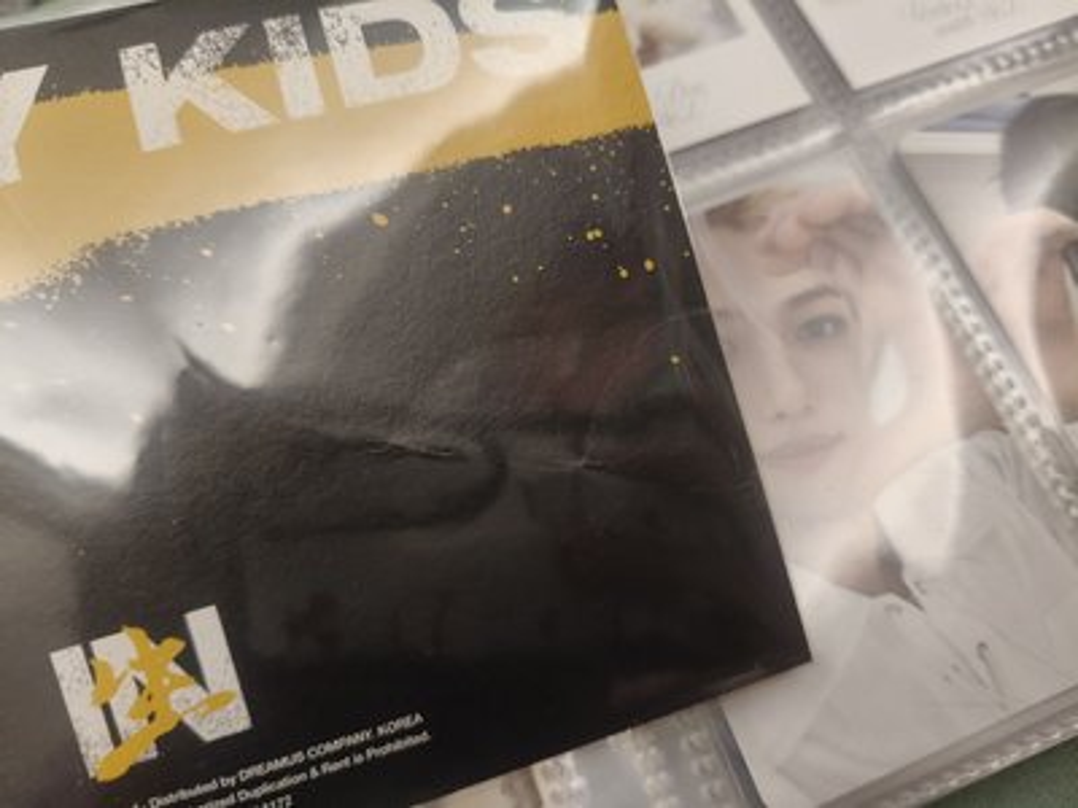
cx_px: 539
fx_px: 810
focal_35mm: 26
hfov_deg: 67.3
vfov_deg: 53.1
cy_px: 404
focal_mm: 4.84
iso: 500
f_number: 1.8
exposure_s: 1/60.1
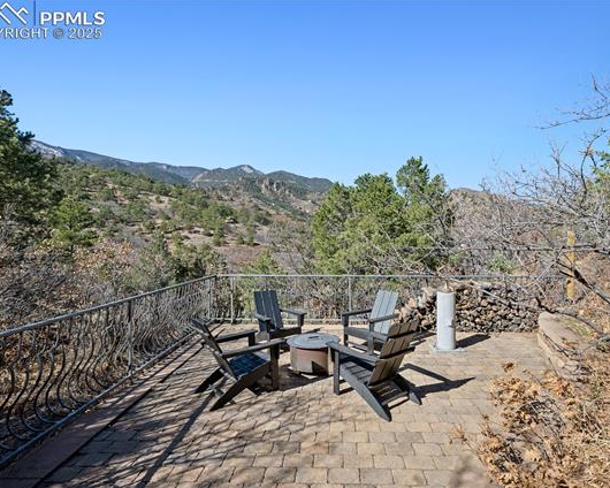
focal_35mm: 17
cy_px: 244
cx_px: 329
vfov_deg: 77.0
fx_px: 307
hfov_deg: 89.5
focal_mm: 15
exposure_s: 1/320
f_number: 9
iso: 400
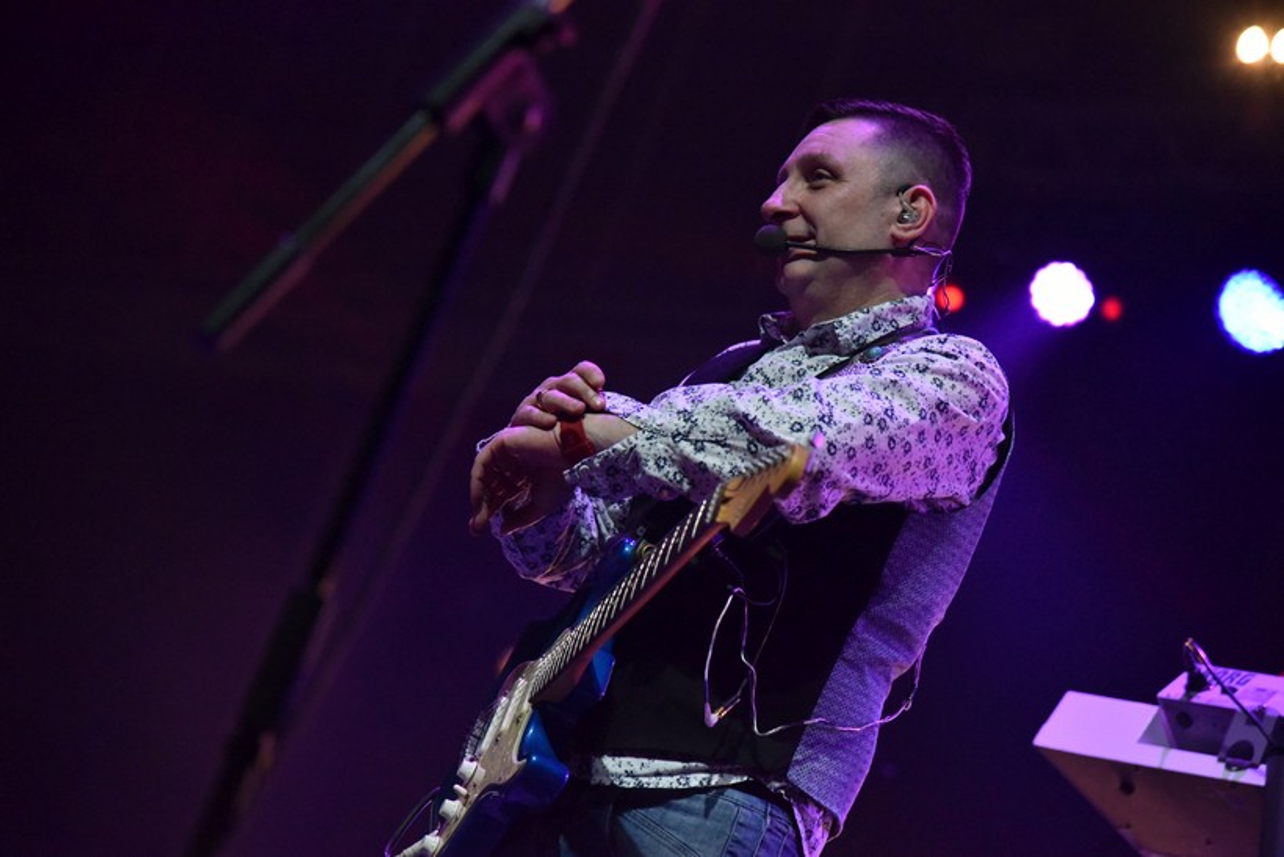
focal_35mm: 120
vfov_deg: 11.4
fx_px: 4280
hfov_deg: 17.1
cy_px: 428
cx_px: 642
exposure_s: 1/2000
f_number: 4
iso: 12800
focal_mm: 120
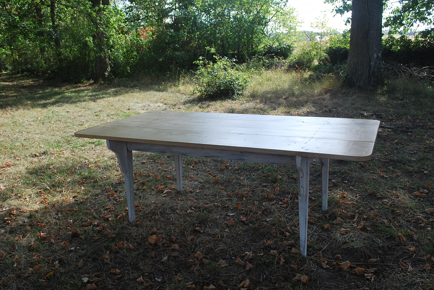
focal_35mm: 30
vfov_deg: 43.7
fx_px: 362
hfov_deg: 61.9
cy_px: 145
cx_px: 217
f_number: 5.6
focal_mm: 20
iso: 140
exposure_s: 1/125
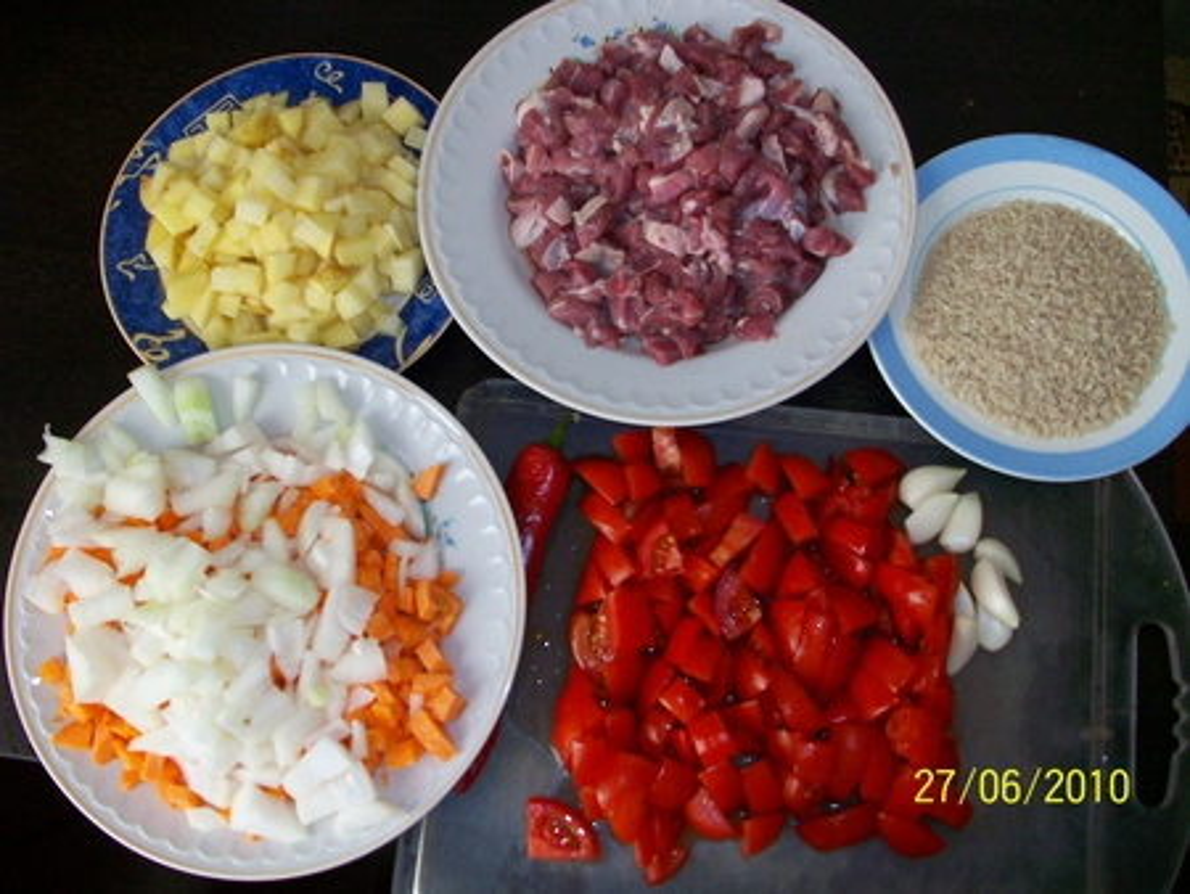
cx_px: 595
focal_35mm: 34
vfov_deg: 41.8
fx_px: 1169
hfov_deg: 53.9
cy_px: 447
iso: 160
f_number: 2.8
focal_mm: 5.7
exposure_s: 1/60
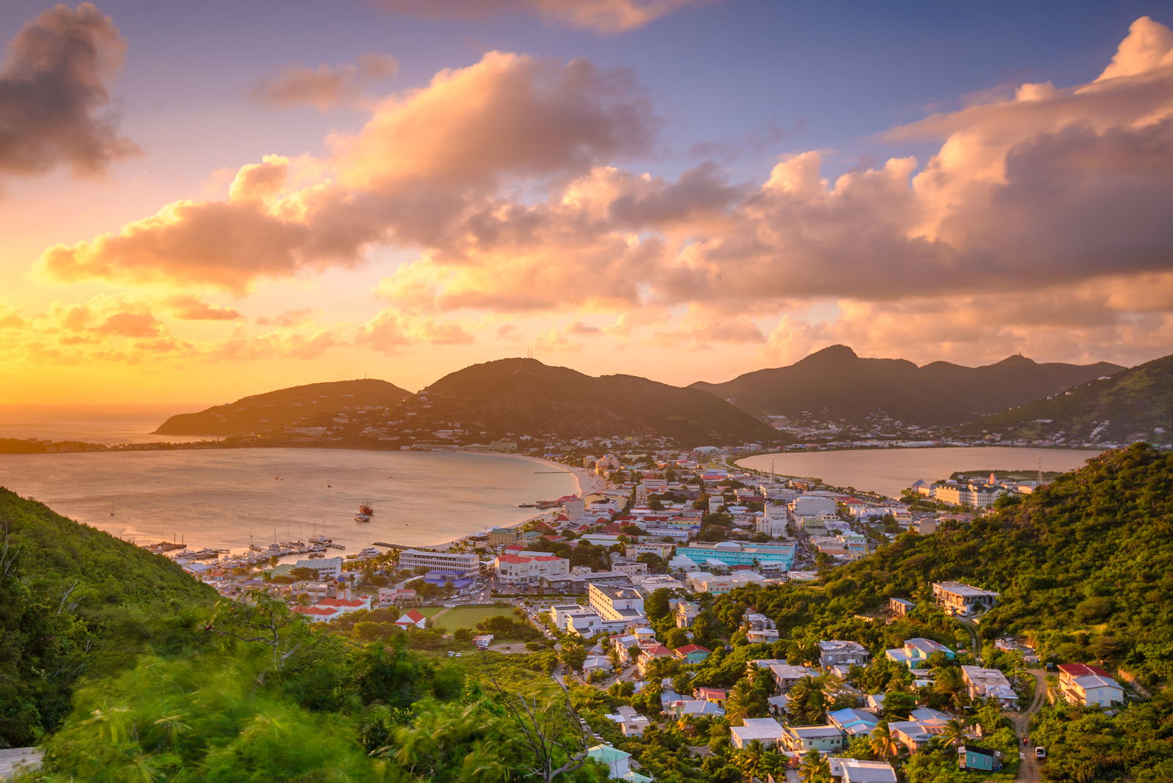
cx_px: 586
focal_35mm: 31
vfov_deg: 42.4
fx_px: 1010
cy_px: 392
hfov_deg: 60.3
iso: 320
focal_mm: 31
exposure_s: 1.6
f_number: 4.5
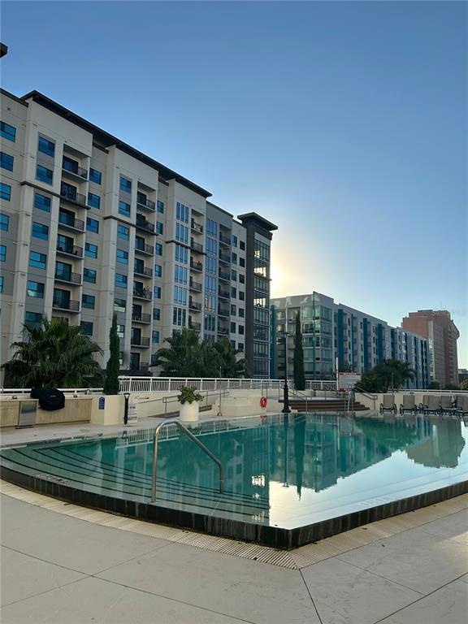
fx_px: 469
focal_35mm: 26
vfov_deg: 67.3
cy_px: 312
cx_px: 234
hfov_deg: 53.1
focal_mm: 5.7
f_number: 1.5
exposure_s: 1/5076
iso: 50
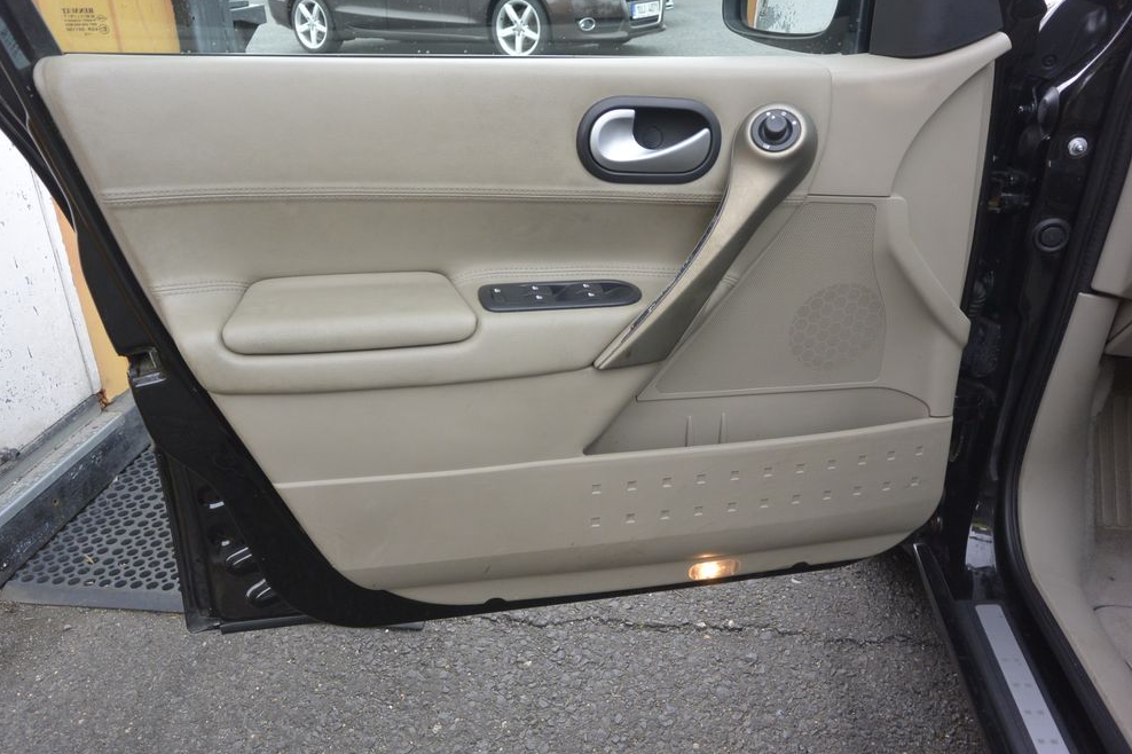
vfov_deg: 46.4
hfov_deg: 65.5
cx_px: 547
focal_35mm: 28
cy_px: 386
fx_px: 880
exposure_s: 1/200
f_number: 3.5
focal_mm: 10
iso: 200
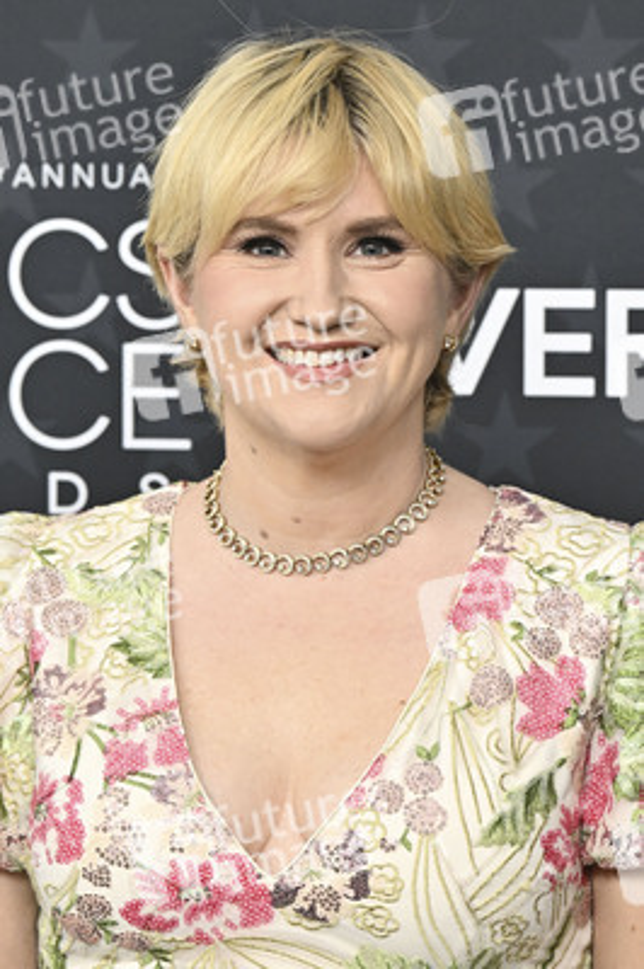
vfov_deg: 14.8
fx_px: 3736
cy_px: 484
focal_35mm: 139
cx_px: 322
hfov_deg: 9.9
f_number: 5.6
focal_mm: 93
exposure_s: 1/320
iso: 1250
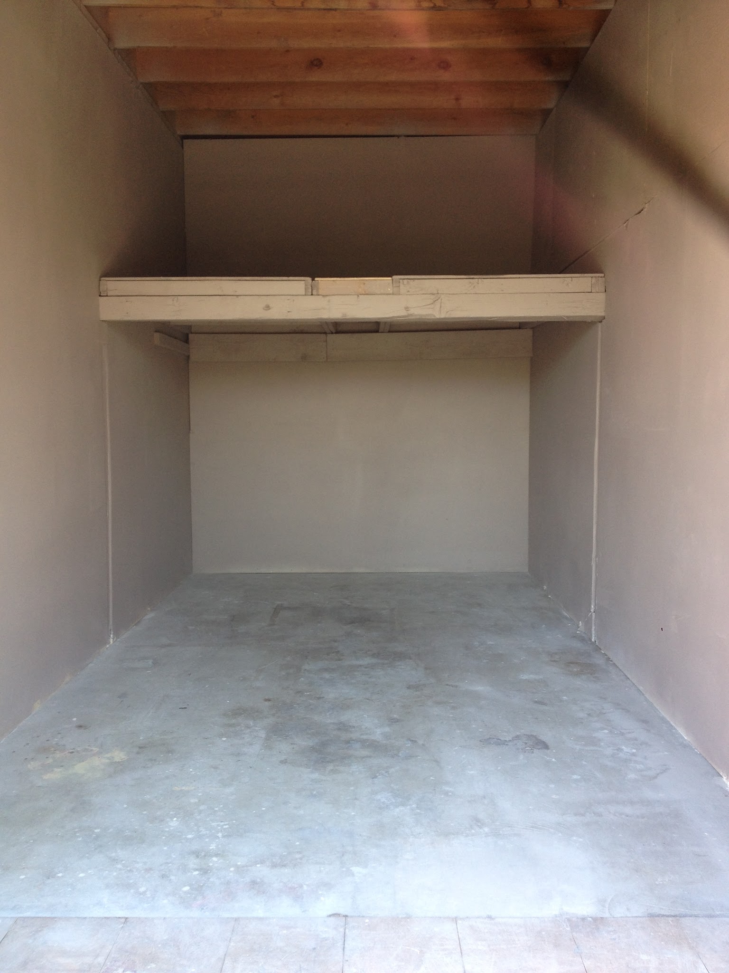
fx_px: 983
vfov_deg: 52.6
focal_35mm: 35
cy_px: 486
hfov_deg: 40.7
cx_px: 364
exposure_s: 1/60
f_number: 2.4
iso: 50
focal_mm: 4.28
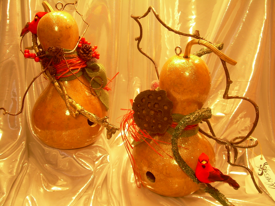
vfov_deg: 37.7
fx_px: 302
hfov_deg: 49.0
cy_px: 103
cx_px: 138
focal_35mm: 38
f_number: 2.8
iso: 50
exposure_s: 1/4.4
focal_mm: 6.3
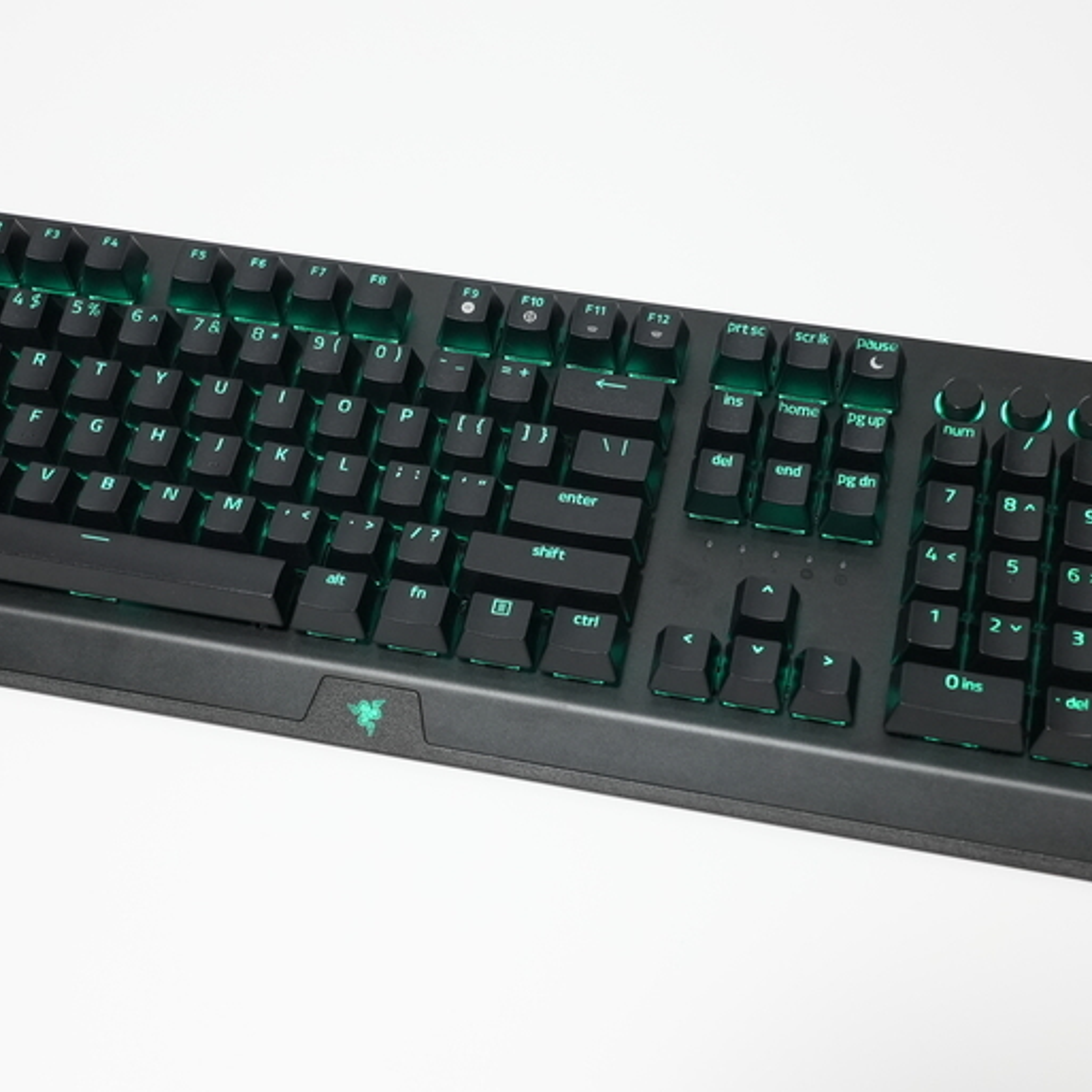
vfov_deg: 30.0
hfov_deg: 30.0
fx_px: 2034
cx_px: 447
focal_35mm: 57
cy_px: 566
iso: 6400
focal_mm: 43
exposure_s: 1/50
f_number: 8
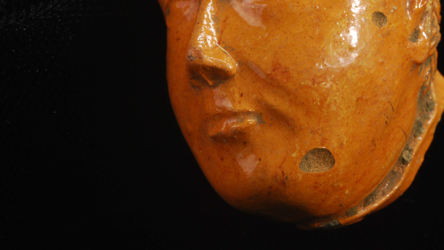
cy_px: 39
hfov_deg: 8.7
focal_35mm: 248
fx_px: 2917
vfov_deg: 4.9
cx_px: 281
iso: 200
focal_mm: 105
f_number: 18
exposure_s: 1.3
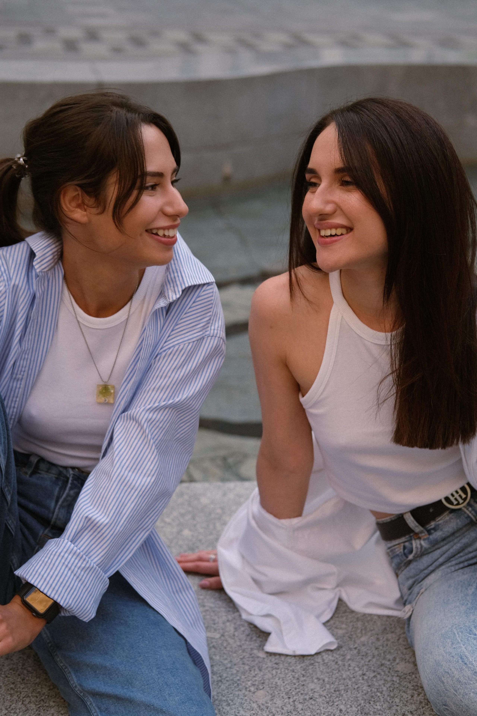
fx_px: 1053
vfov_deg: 37.5
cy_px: 358
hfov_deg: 25.5
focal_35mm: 53
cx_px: 238
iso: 160
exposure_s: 1/160
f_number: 2.5
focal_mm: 35
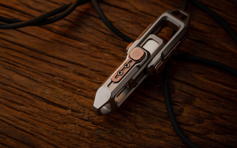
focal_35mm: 99
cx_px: 117
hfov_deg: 21.0
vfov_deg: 13.2
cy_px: 72
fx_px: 639
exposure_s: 1/800
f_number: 7.1
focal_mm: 90
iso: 640
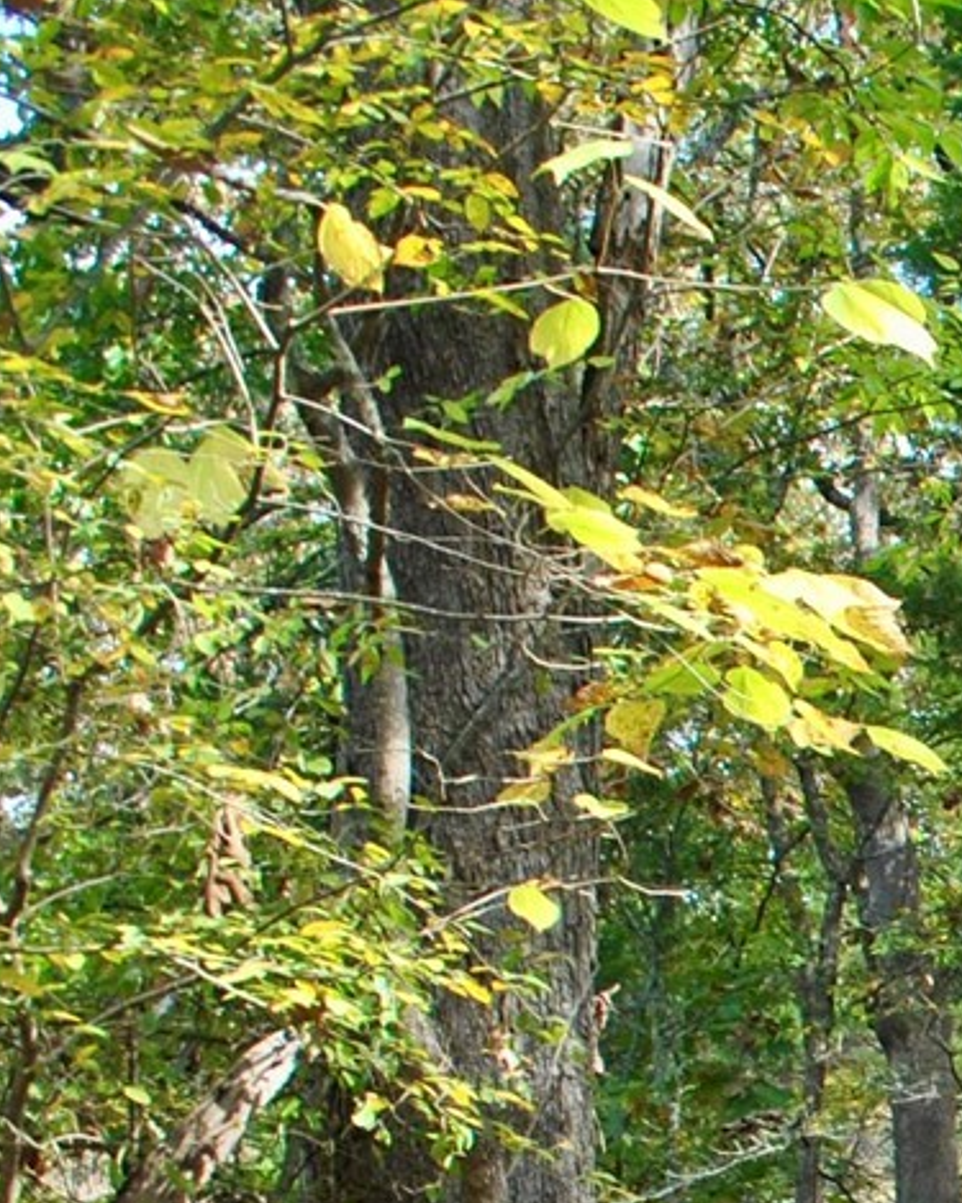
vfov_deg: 16.8
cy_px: 1406
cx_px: 1862
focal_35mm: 110
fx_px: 3916
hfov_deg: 12.5
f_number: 5.6
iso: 160
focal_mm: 18
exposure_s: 1/125
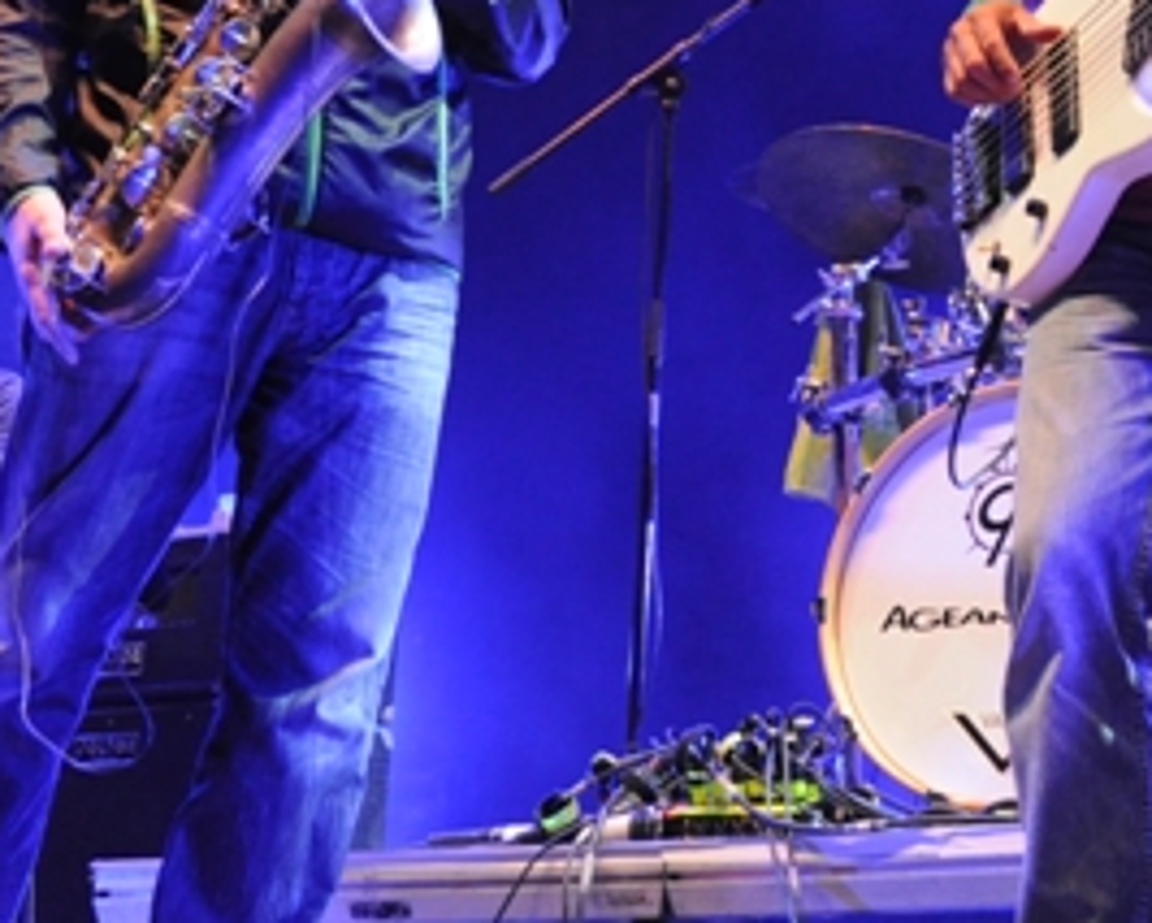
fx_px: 2911
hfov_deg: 21.9
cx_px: 1000
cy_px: 208
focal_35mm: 85
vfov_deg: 17.9
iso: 1250
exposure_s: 1/100
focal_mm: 21
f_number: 4
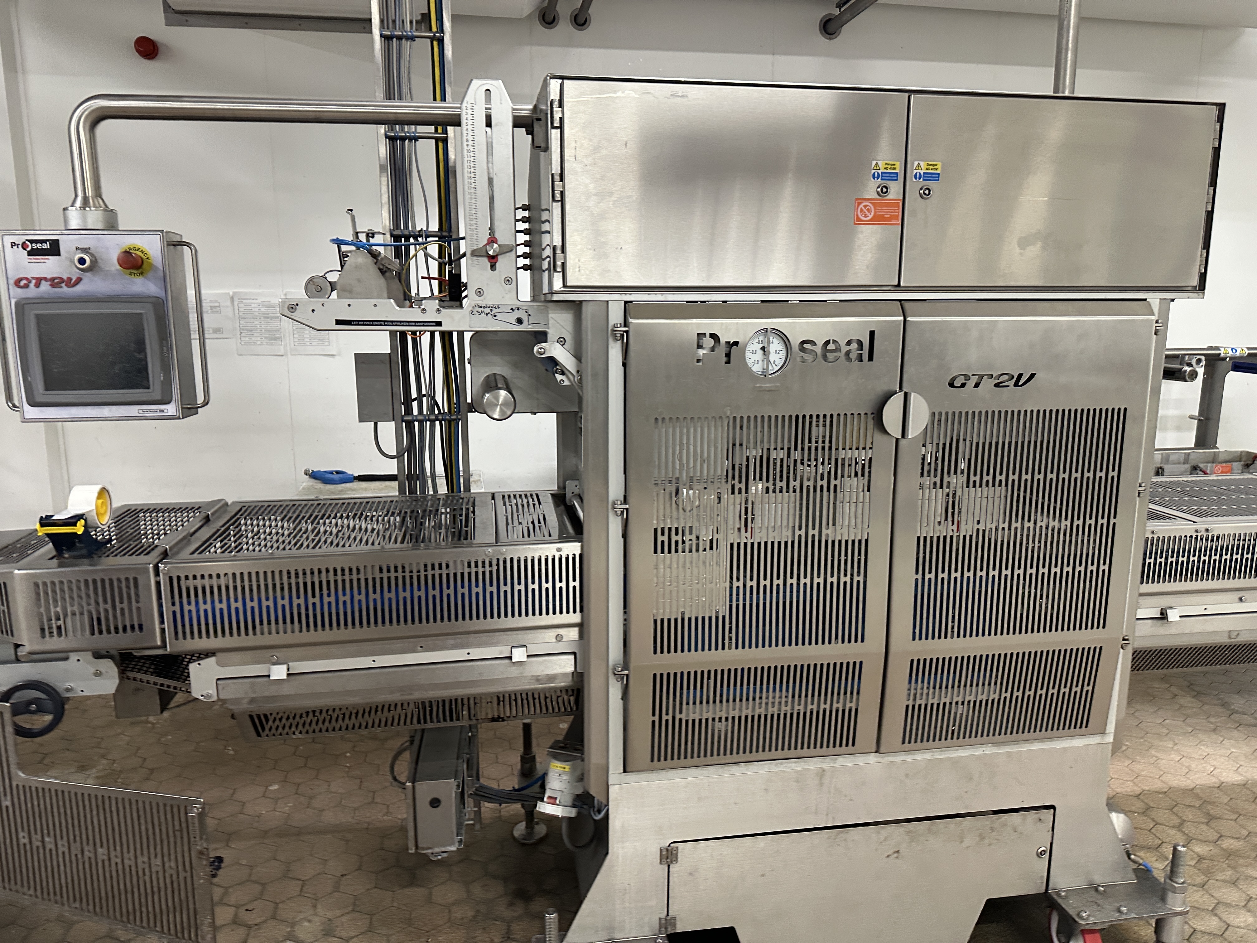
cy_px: 472
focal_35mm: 24
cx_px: 628
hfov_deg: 71.6
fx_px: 872
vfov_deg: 56.8
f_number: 1.78
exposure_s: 1/50
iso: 250
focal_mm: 6.86
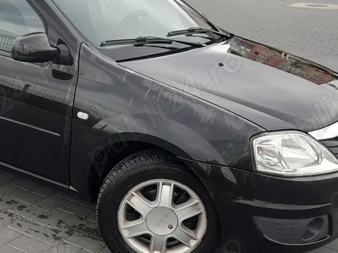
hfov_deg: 34.7
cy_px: 122
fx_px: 527
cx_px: 78
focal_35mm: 54
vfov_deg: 27.0
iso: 20
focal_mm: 4.6
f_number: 2
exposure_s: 1/121
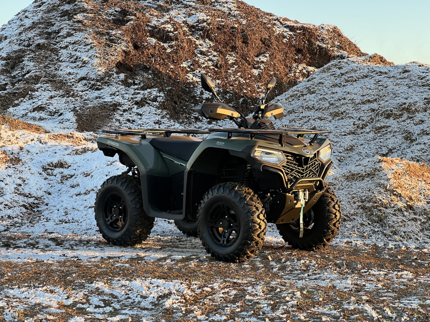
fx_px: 956
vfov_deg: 19.1
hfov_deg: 25.3
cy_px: 161
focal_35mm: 77
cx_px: 215
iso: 50
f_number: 2.8
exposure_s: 1/99
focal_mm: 9
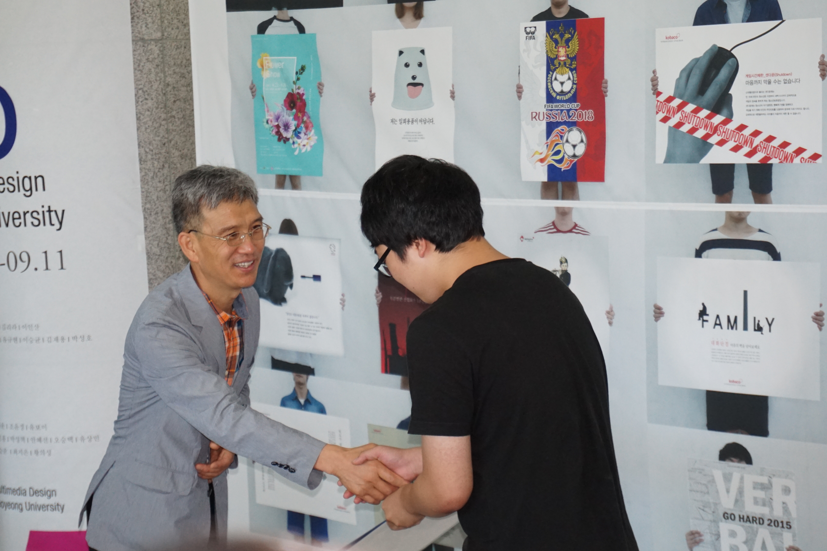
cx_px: 414
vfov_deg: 18.2
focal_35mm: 75
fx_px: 1722
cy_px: 276
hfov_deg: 27.0
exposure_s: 1/160
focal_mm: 50
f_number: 5.6
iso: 1600
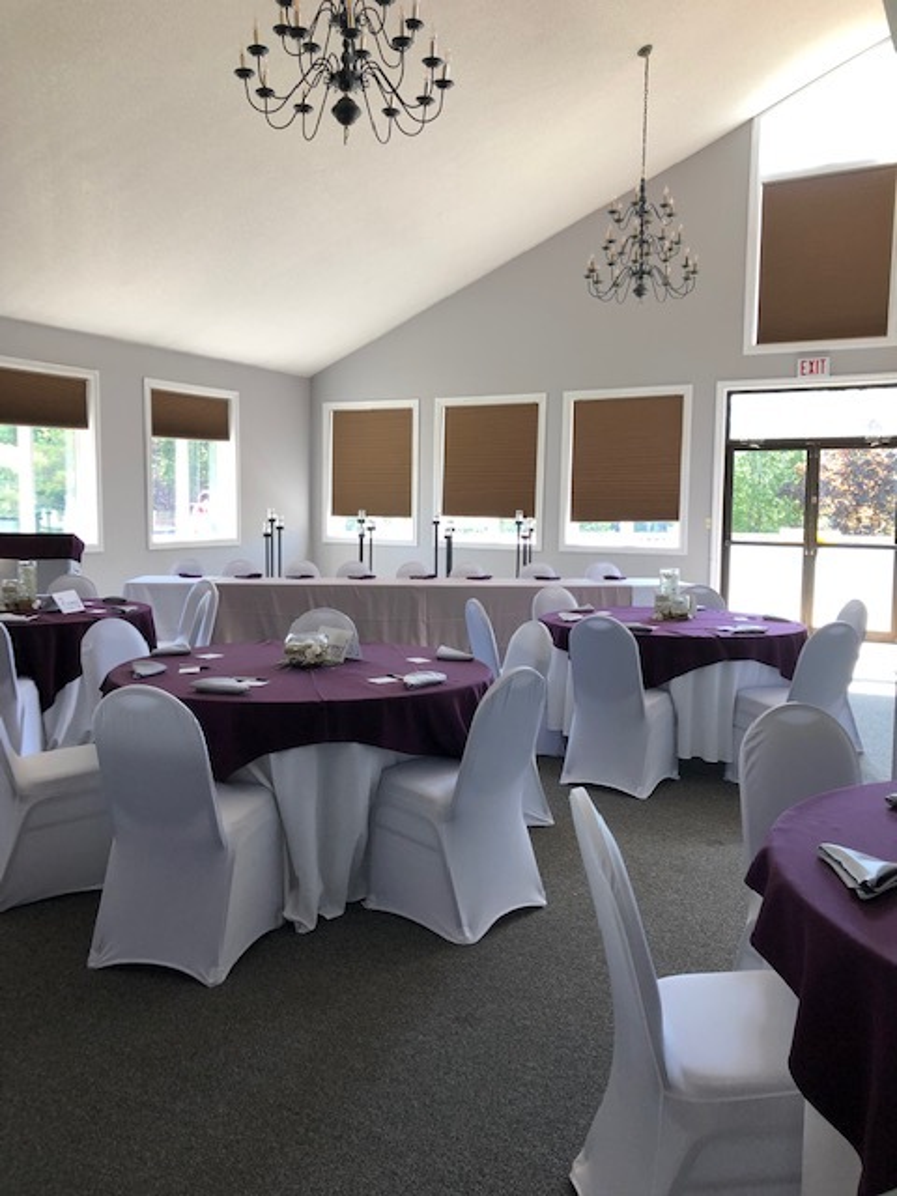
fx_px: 967
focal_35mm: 28
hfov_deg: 49.7
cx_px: 448
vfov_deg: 63.4
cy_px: 598
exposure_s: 1/40
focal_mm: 3.99
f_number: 1.8
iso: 20
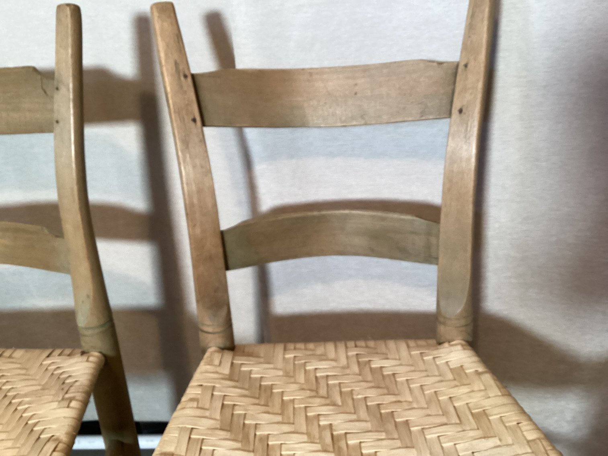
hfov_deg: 58.3
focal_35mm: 31
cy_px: 228
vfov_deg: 45.4
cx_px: 304
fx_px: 545
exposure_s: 1/50
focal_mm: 3.3
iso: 250
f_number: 2.4
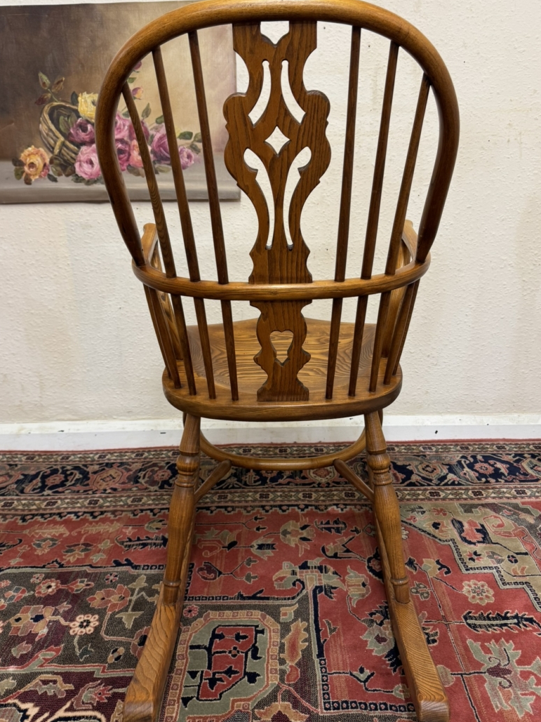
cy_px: 352
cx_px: 279
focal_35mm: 28
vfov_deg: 63.5
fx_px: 584
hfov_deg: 49.7
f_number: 1.78
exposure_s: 1/50
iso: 125
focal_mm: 6.76
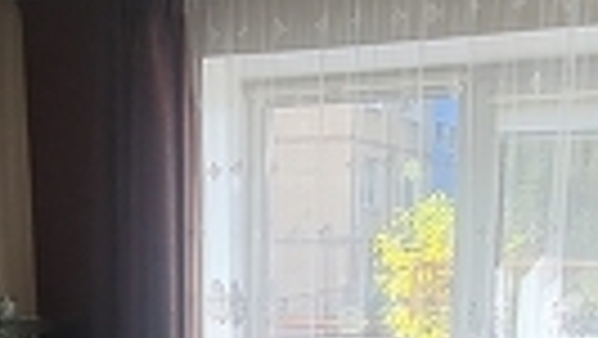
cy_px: 469
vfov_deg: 16.5
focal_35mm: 68
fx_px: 1079
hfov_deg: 30.9
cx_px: 243
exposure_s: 1/121
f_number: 2.2
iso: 50
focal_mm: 2.2
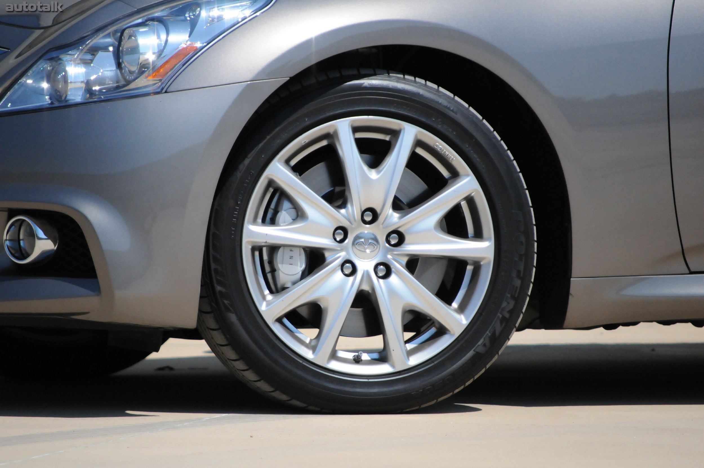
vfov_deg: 4.6
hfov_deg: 6.9
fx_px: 5860
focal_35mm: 300
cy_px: 234
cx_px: 352
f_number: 5.6
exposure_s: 1/8000
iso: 2000
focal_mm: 200
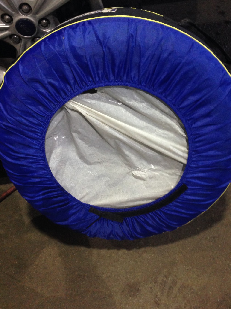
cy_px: 139
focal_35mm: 37
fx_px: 329
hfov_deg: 38.6
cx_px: 122
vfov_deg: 50.1
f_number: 2.4
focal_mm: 4.12
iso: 200
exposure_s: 1/20
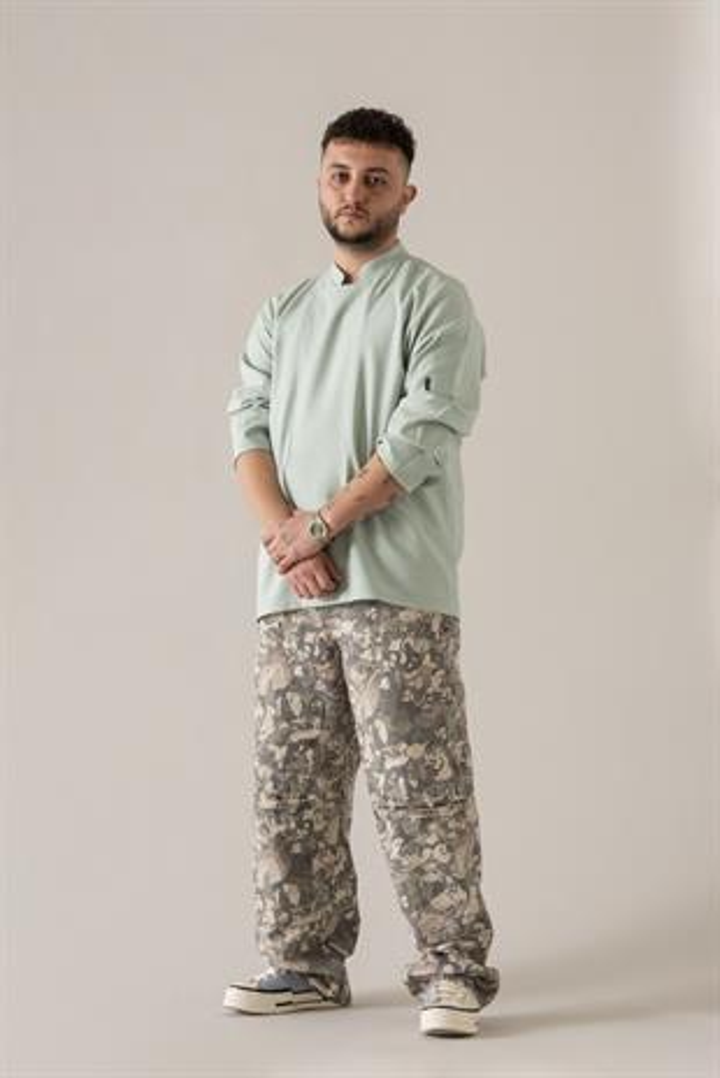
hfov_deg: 11.8
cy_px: 539
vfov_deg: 17.6
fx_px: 3475
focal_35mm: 116
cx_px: 360
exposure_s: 1/160
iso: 320
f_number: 11
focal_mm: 116
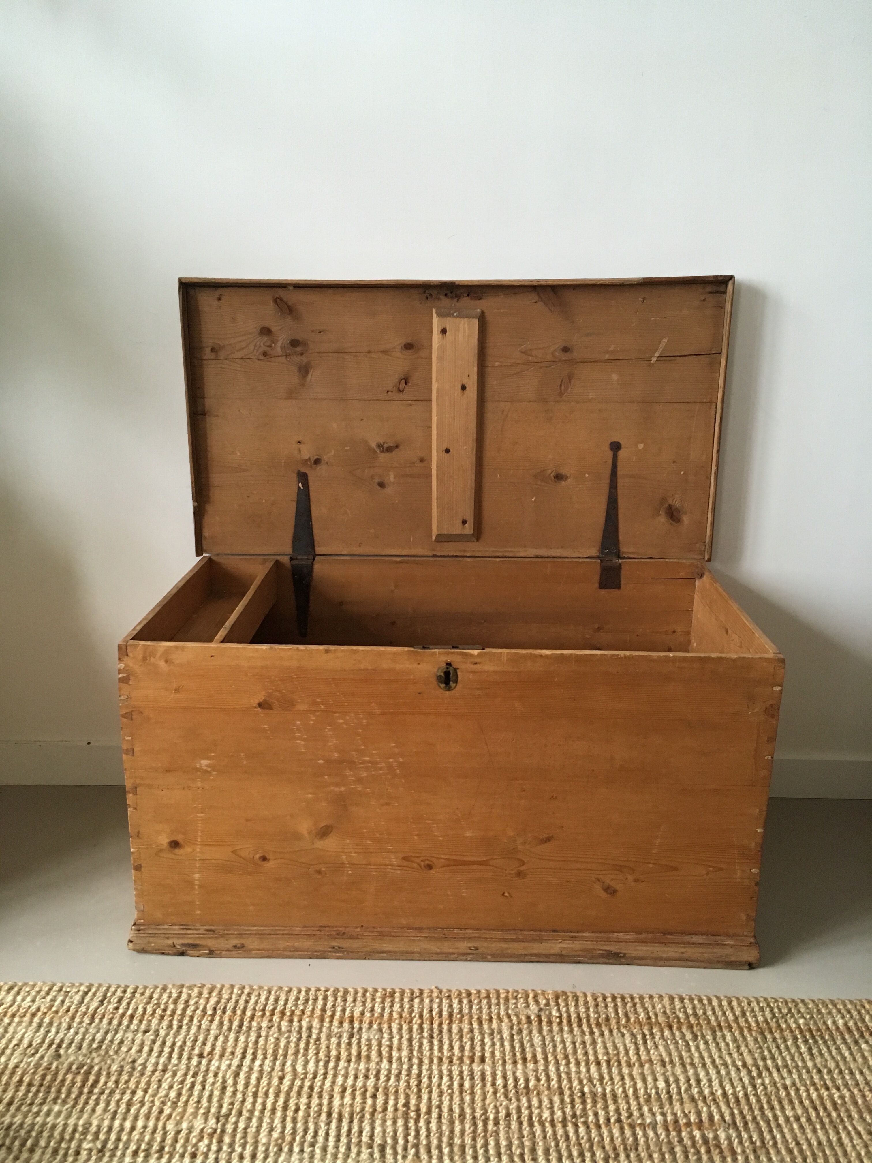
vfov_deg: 61.7
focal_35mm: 29
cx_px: 436
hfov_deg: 48.2
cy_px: 582
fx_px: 974
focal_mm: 4.15
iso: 200
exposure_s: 1/33
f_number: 2.2
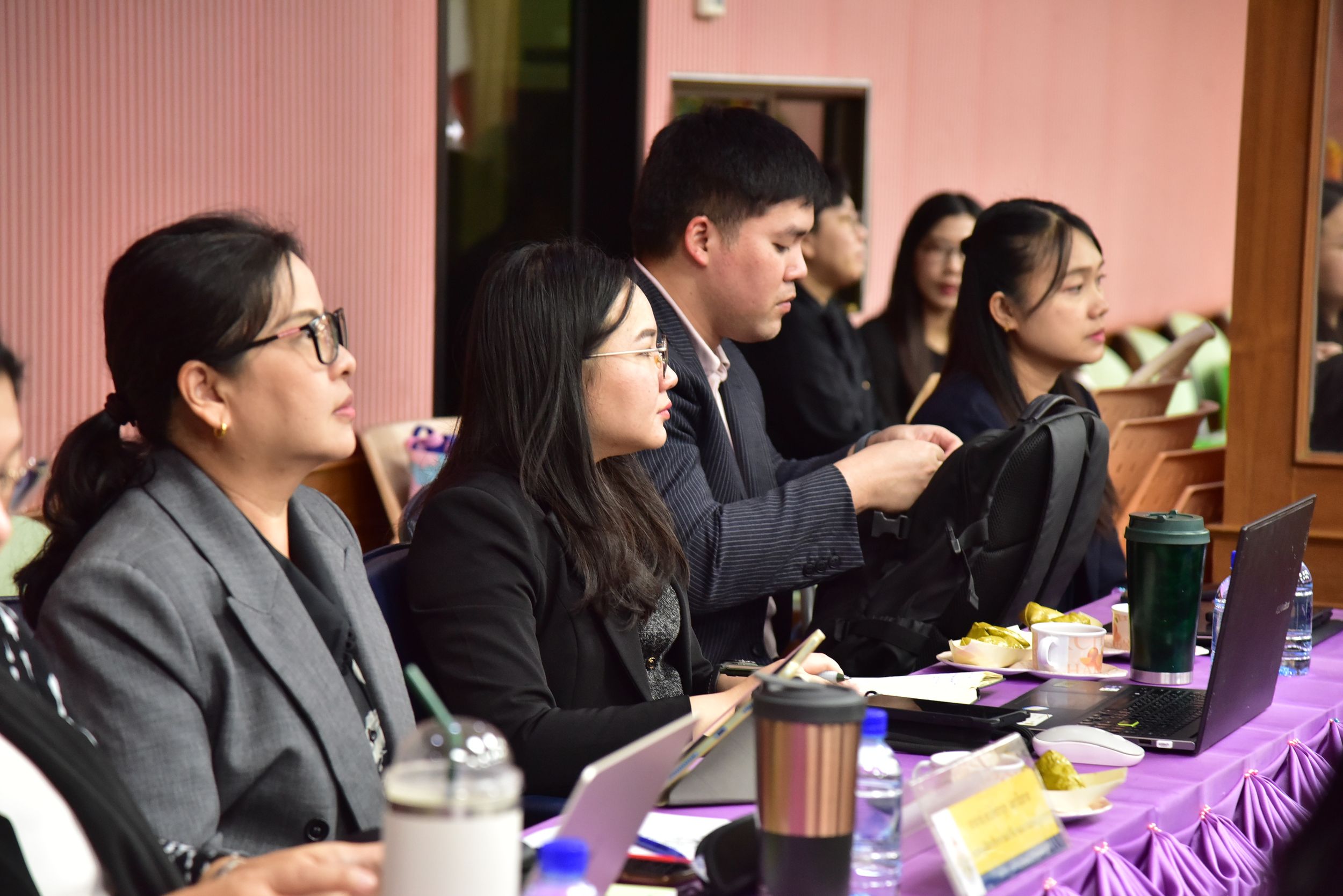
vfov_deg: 11.4
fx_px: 4477
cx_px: 672
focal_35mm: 120
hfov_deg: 17.1
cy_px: 448
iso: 2500
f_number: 5
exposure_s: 1/100
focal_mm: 120
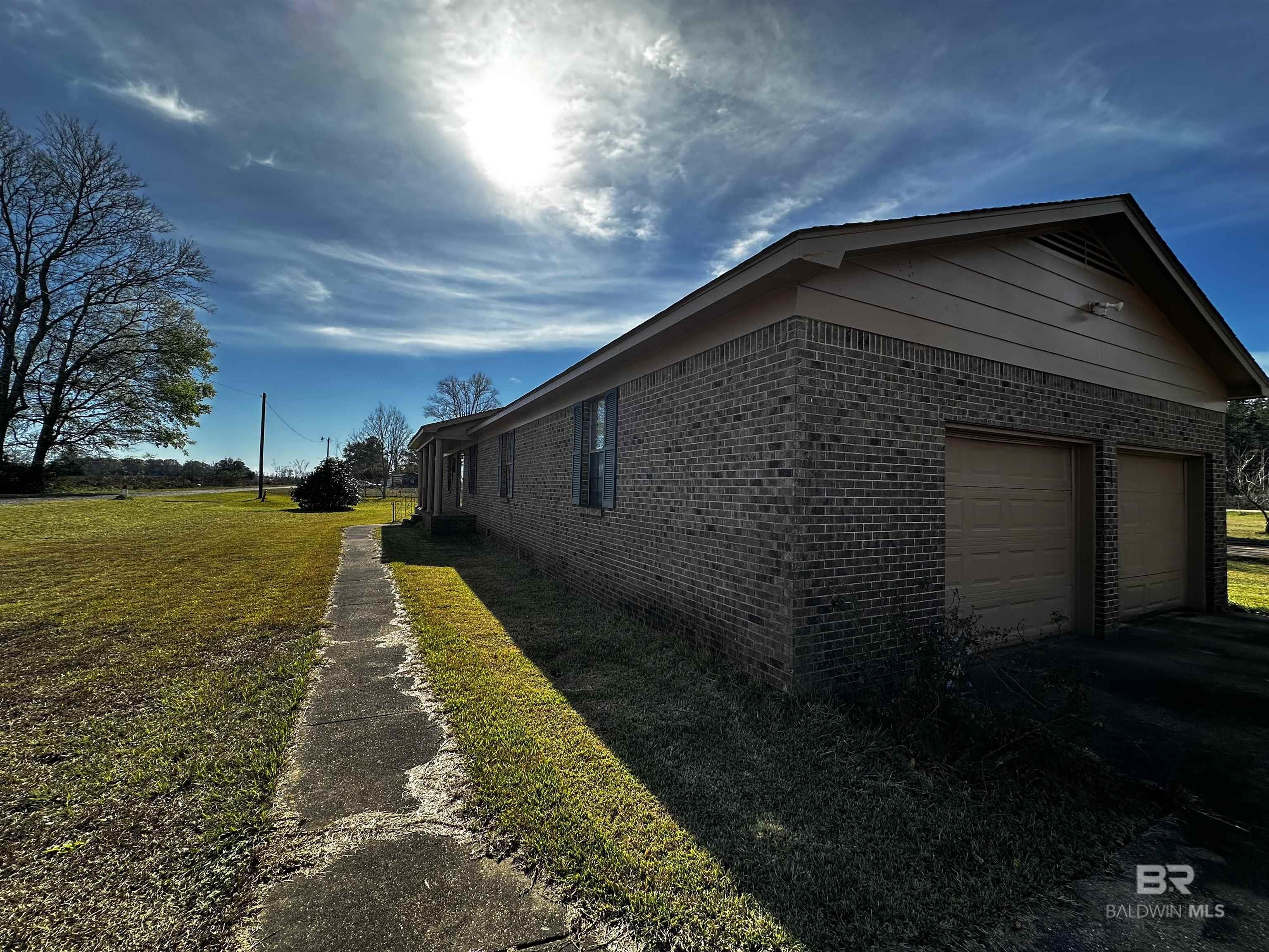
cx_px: 634
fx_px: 513
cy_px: 476
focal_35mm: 14
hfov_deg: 102.1
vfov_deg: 85.7
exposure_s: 1/1435
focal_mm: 2.22
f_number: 2.2
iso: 50
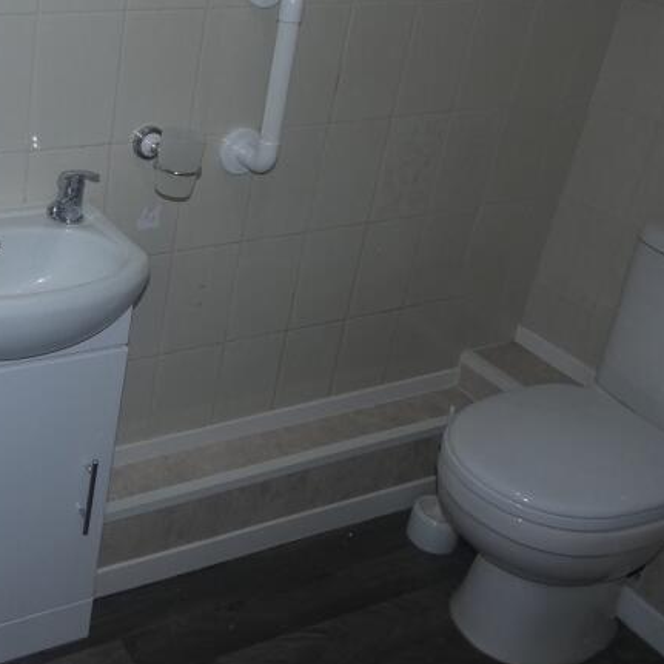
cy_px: 194
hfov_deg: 36.7
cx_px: 29
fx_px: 911
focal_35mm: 42
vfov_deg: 39.3
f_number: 3.2
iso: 80
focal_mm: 3.6
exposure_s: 1/60
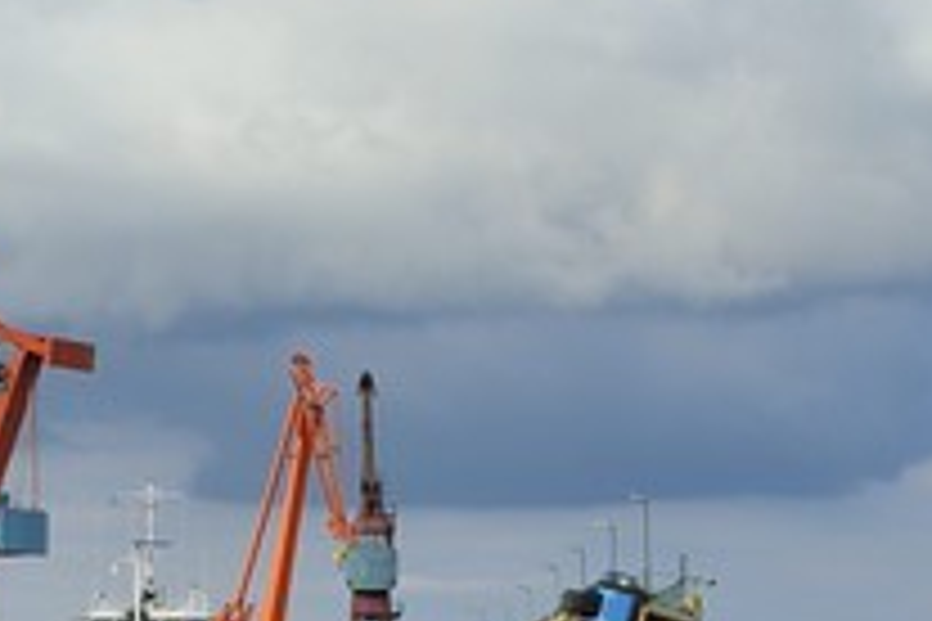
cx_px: 234
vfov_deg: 8.4
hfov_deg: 12.6
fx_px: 4194
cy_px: 567
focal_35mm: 162
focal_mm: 80
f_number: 8
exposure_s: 1/500
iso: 200
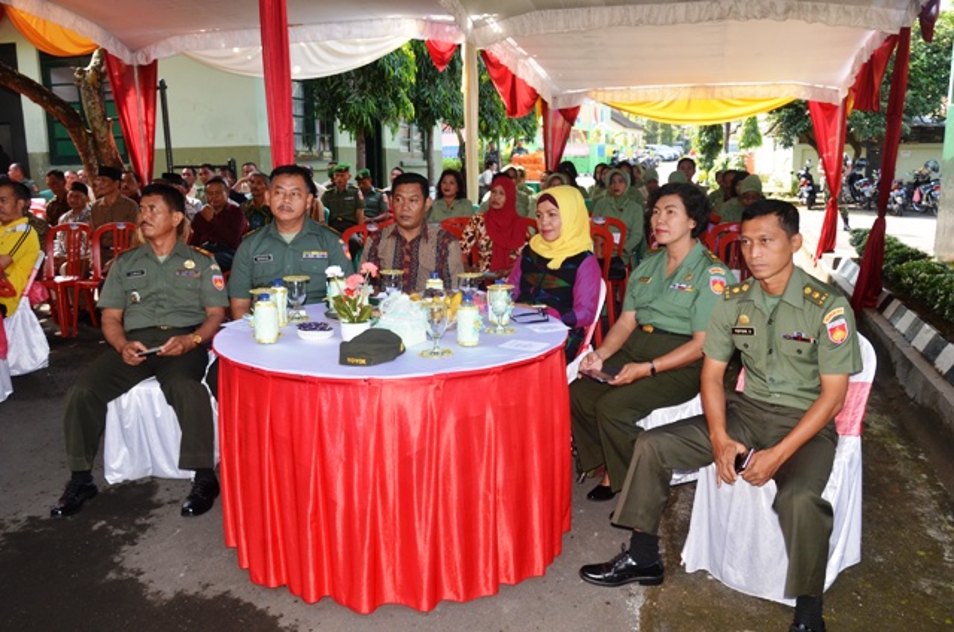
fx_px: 833
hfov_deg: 59.6
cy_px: 316
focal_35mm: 32
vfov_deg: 41.5
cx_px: 477
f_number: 7.1
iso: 400
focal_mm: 21
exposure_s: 1/125
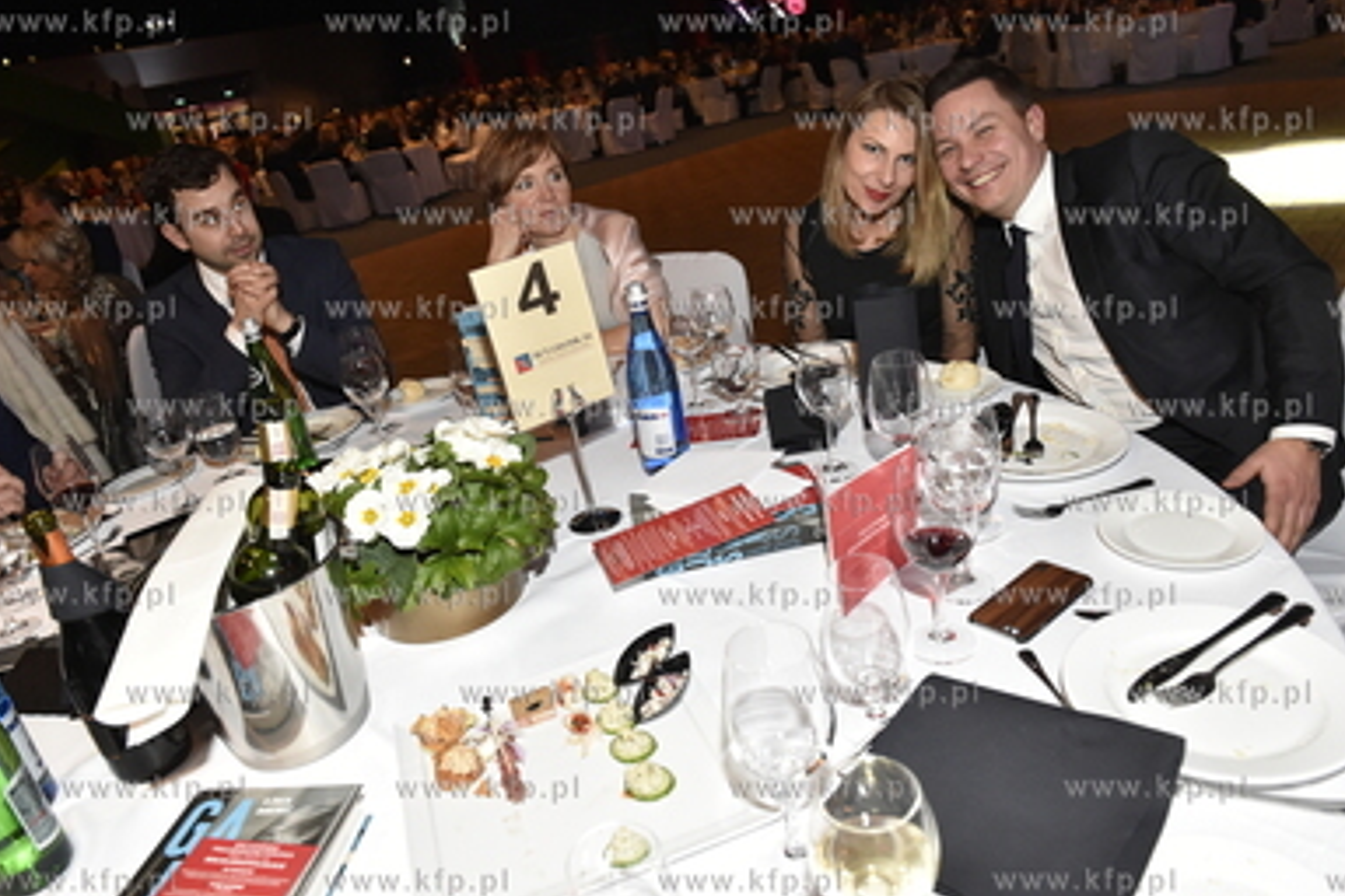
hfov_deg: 71.5
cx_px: 676
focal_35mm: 25
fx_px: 934
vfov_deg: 51.3
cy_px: 452
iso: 6400
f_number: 5.6
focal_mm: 24
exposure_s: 1/200
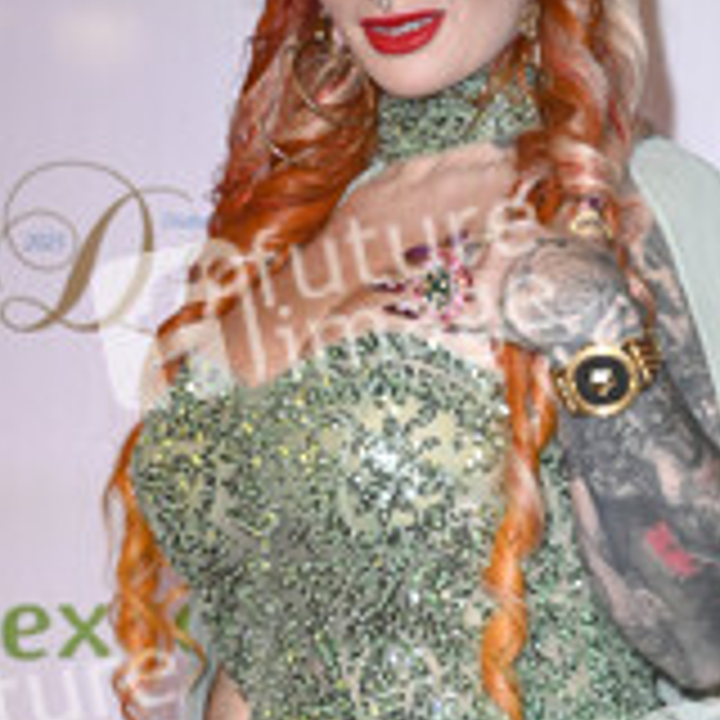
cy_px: 531
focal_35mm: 195
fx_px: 4589
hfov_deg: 9.0
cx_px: 454
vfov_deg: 9.0
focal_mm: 92
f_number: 5.6
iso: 3200
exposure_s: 1/200
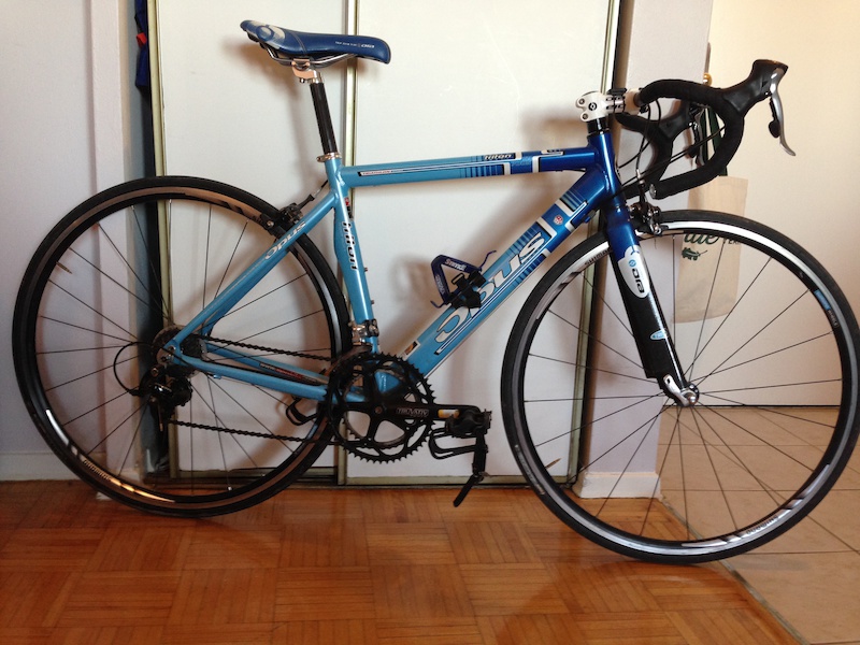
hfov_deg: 55.4
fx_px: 820
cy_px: 322
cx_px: 430
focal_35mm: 33
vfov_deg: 42.9
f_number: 2.4
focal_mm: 4.12
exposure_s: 1/20
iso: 100
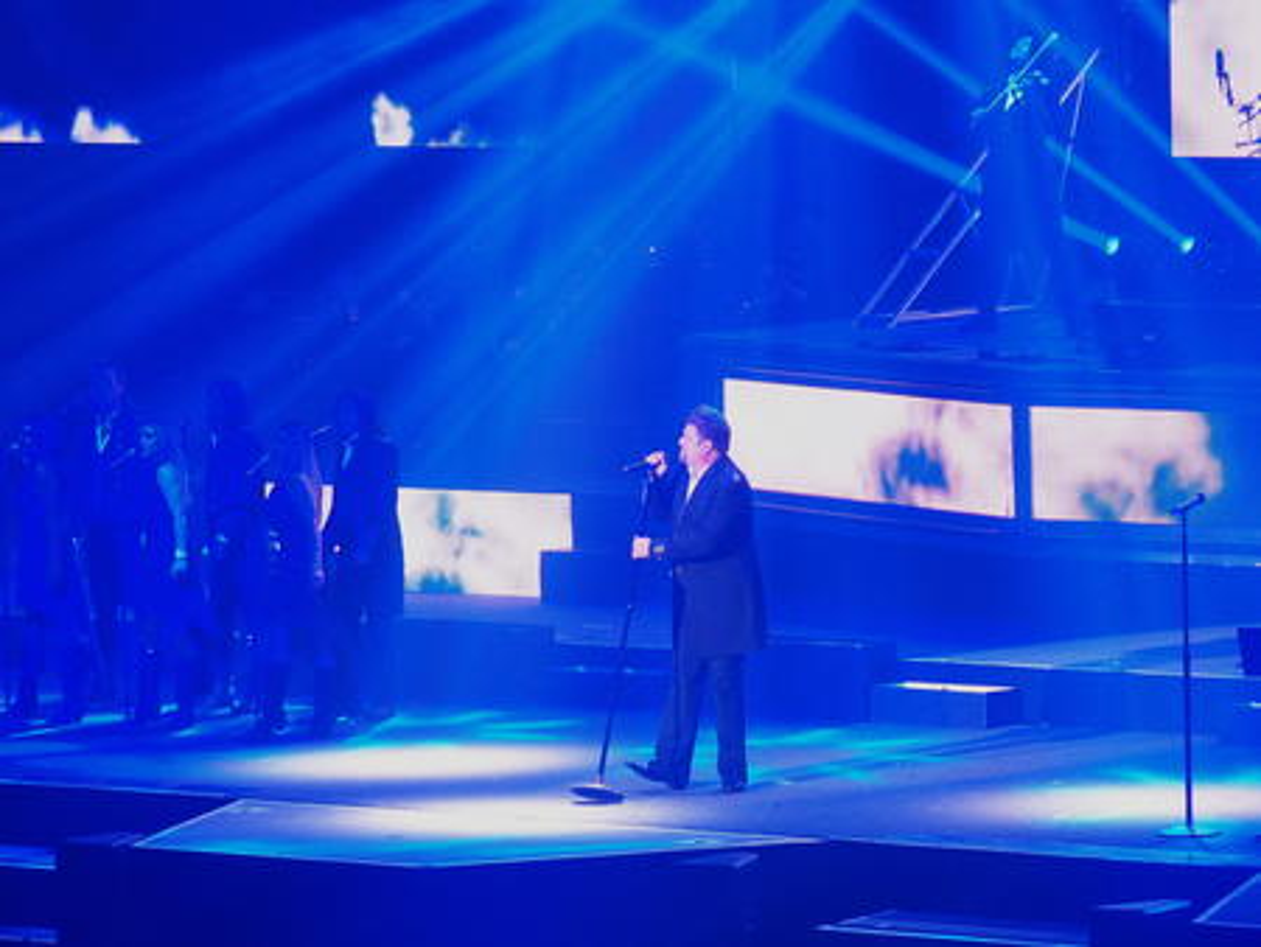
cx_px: 630
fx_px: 8018
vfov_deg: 6.8
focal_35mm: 220
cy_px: 474
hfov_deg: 9.0
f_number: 2.8
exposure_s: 1/100
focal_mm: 46.7
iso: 640
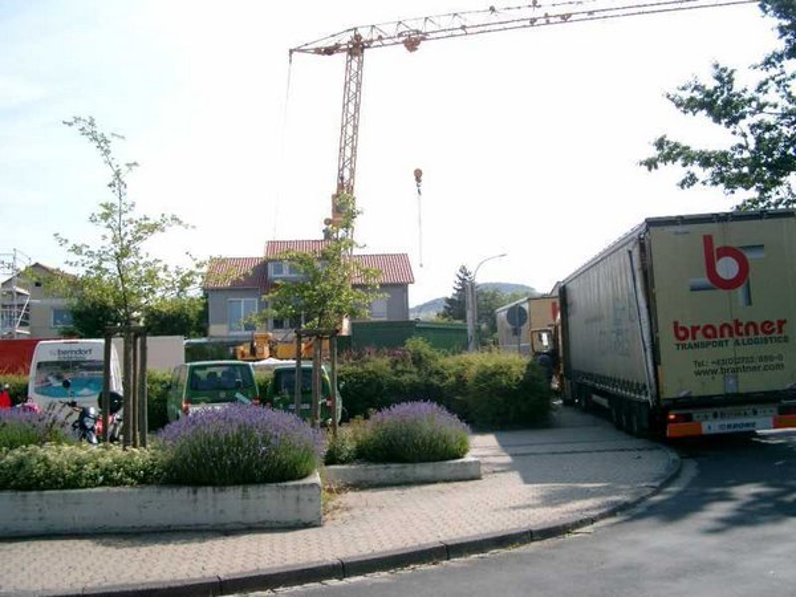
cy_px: 298
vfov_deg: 38.7
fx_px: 851
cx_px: 398
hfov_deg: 50.1
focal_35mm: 37
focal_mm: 7.6
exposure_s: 1/500
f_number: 5
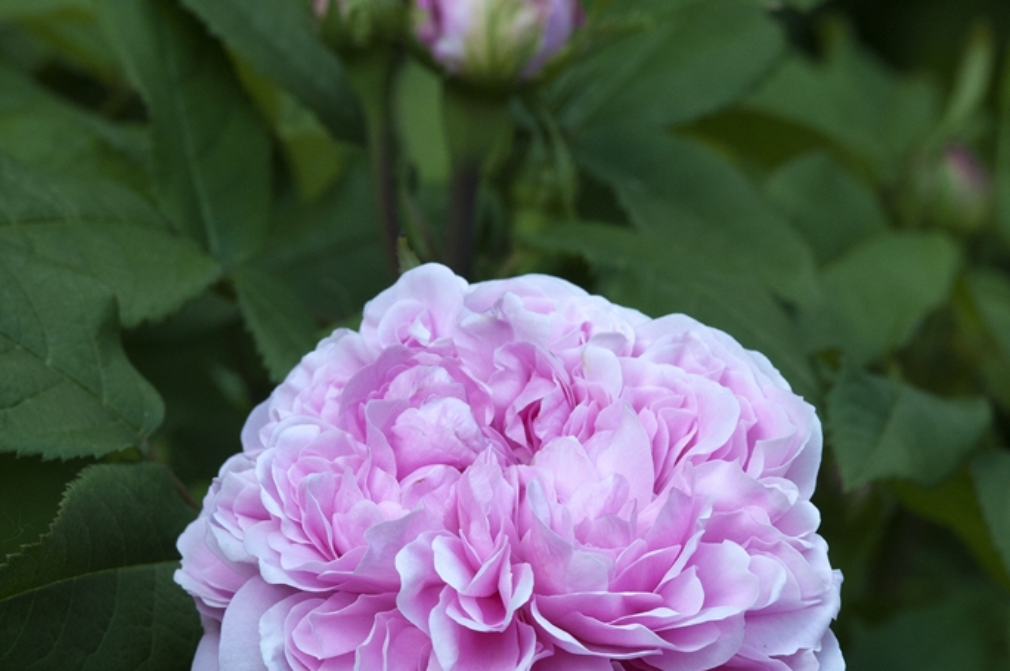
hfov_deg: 8.7
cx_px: 447
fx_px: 6605
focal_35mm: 236
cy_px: 421
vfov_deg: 5.8
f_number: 9
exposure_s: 1/320
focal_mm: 105
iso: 400
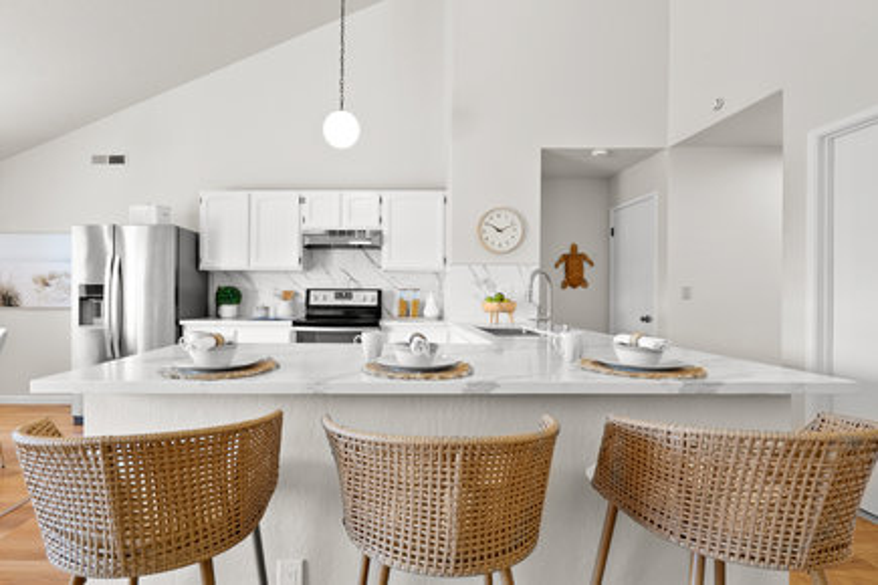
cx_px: 439
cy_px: 292
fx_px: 390
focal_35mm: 16
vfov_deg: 73.7
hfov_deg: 96.7
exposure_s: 1/50
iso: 400
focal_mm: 16
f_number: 9
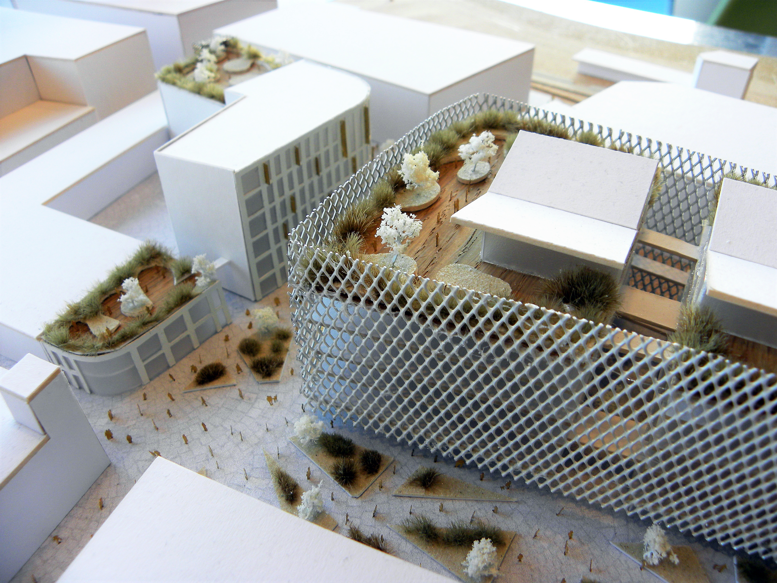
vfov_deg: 53.1
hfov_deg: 67.3
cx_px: 388
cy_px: 292
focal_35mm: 26
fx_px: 584
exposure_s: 1/67.1
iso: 96
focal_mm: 4.6
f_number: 2.8
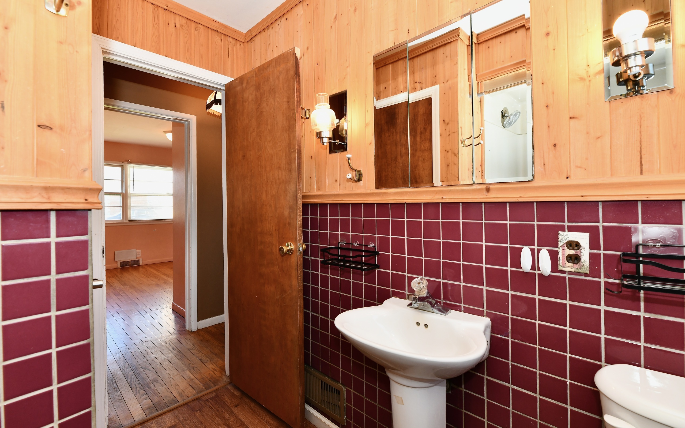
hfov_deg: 101.4
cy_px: 214
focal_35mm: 15
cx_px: 329
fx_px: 280
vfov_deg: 74.8
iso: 640
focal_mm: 14
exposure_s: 1/60
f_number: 6.3
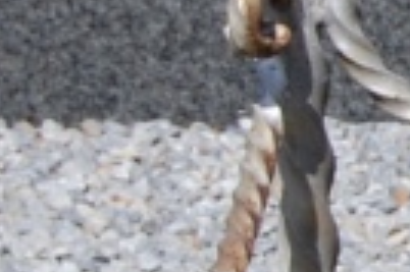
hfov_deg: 3.6
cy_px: -154
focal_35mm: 552
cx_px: 1368
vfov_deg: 2.5
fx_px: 6279
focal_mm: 48
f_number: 9
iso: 200
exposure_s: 1/320
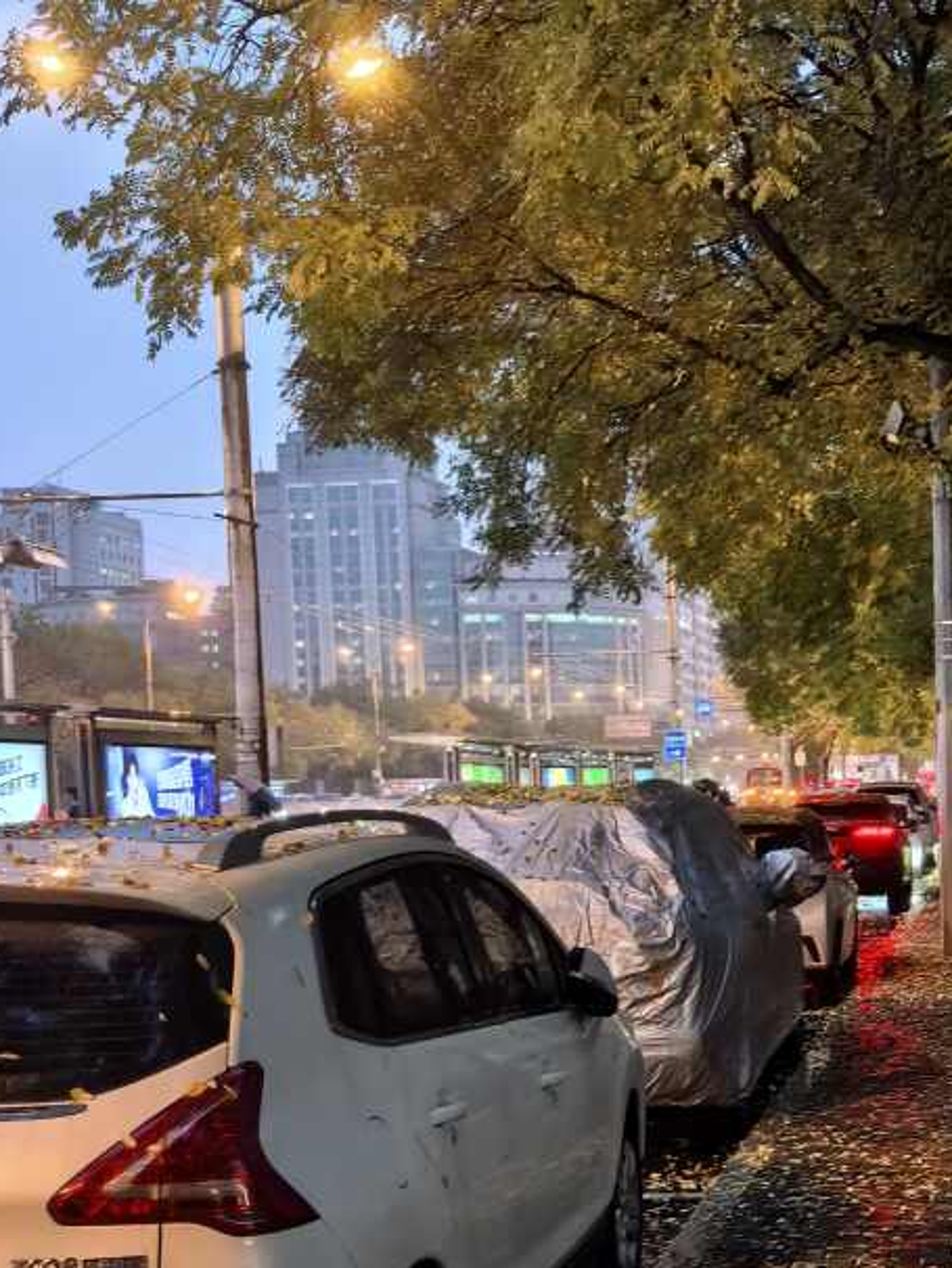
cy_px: 904
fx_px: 2089
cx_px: 860
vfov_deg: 33.3
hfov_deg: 24.9
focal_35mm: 57
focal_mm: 6.98
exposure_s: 1/33.3
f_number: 1.4
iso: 500
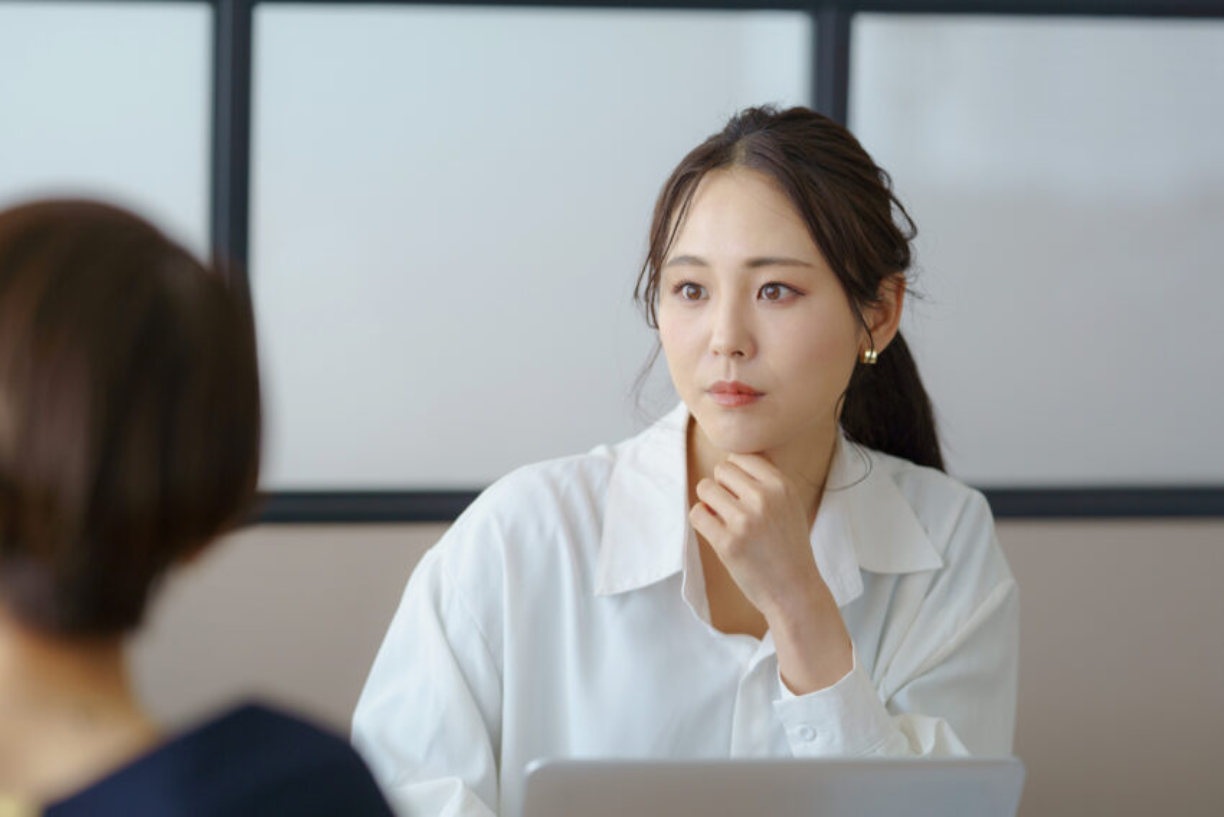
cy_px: 408
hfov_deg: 15.2
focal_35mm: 135
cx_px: 612
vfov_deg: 10.2
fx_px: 4590
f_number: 2.5
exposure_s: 1/100
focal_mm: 135
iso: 500
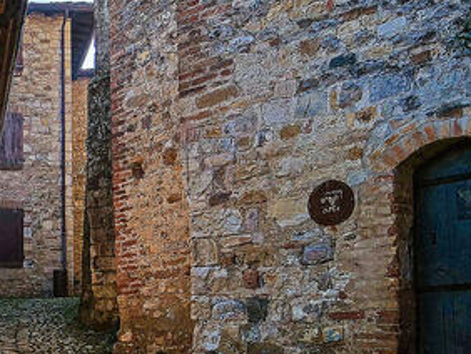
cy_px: 149
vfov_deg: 28.6
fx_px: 695
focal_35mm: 51
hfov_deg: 33.9
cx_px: -10
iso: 200
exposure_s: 1/500
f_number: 6.3
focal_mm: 12
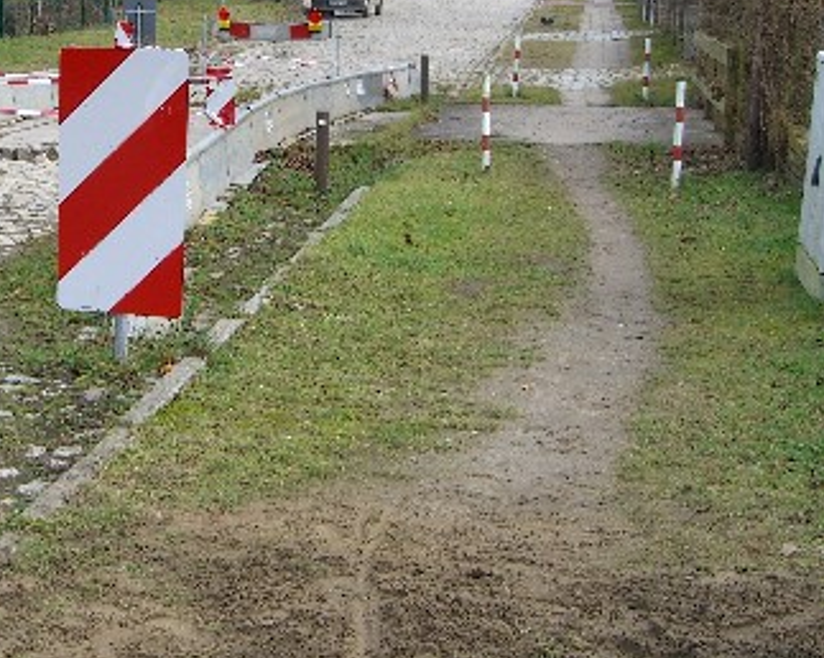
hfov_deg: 27.4
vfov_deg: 22.6
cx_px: 93
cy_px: 190
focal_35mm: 67
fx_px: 1633
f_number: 2.8
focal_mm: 7.9
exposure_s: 1/125
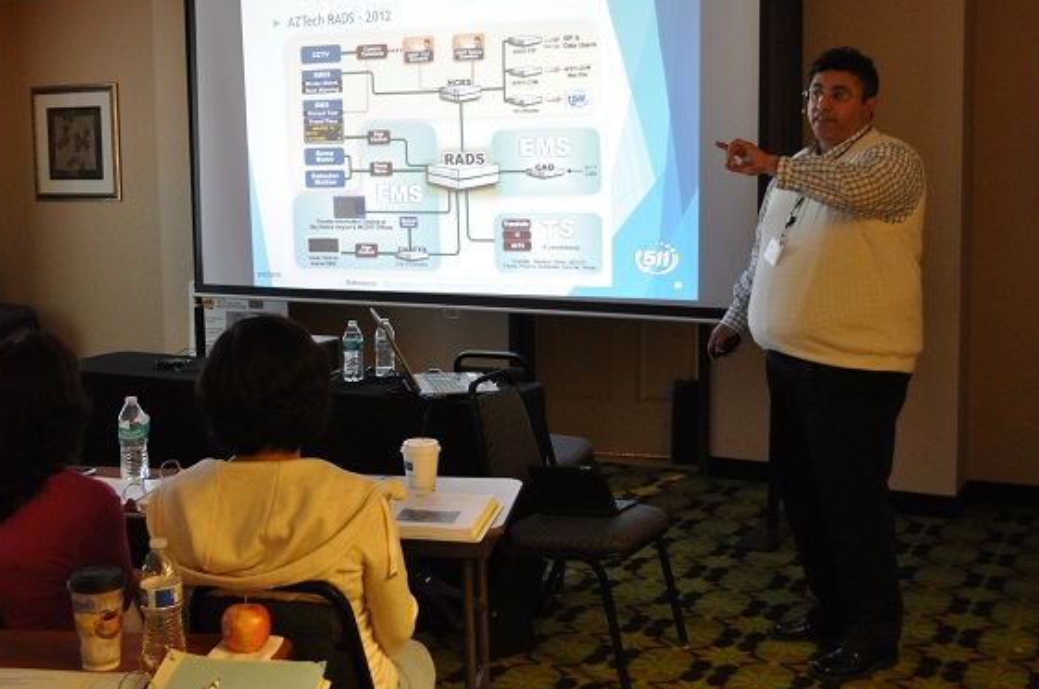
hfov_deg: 41.1
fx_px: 1383
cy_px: 293
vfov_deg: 27.9
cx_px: 448
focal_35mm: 48
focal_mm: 26
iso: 1400
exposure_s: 1/30
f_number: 4.2
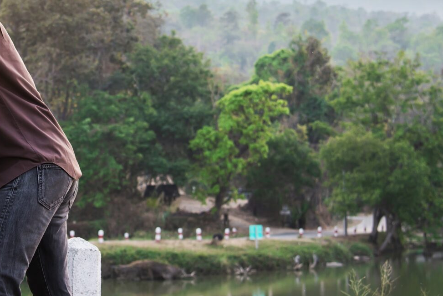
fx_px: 1231
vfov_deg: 13.7
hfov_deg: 20.1
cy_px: 105
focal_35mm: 100
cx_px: 66
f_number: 4
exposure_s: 1/160
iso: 200
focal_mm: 38
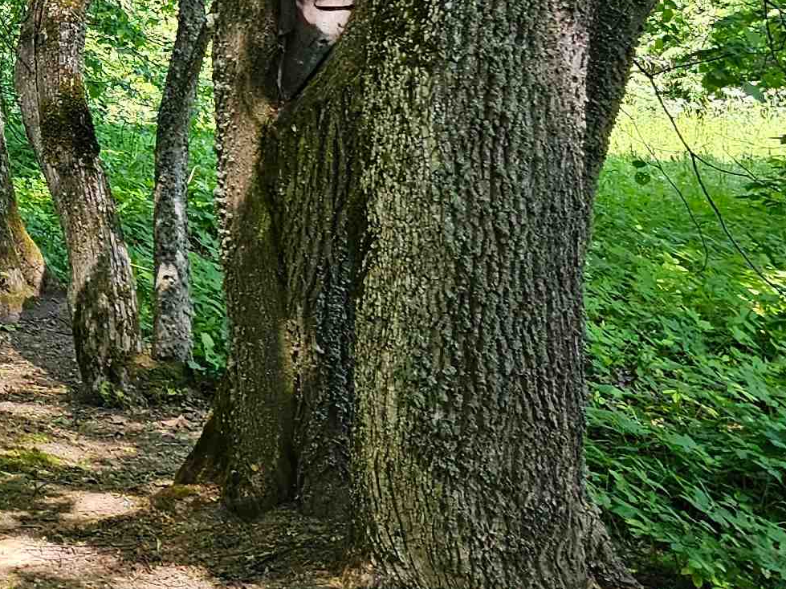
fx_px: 2134
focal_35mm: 94
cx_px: -660
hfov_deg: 16.9
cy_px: -277
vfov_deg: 14.7
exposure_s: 1/180
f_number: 1.7
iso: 64
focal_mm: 6.3
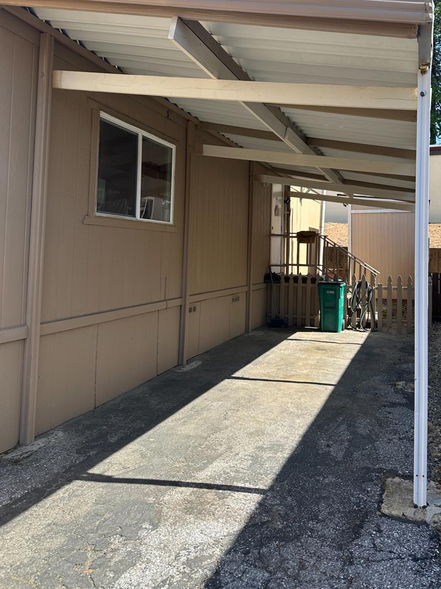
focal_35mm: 30
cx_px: 263
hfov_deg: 46.6
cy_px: 229
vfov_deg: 59.4
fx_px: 510
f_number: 1.78
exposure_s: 1/1393
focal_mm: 6.86
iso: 80
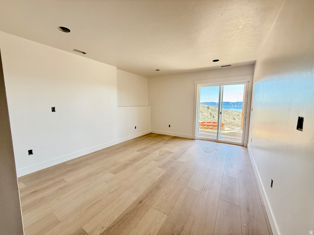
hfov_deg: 102.1
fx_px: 127
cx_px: 157
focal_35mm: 14
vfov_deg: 85.7
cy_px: 118
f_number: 2.2
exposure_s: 1/99
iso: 125
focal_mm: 2.22
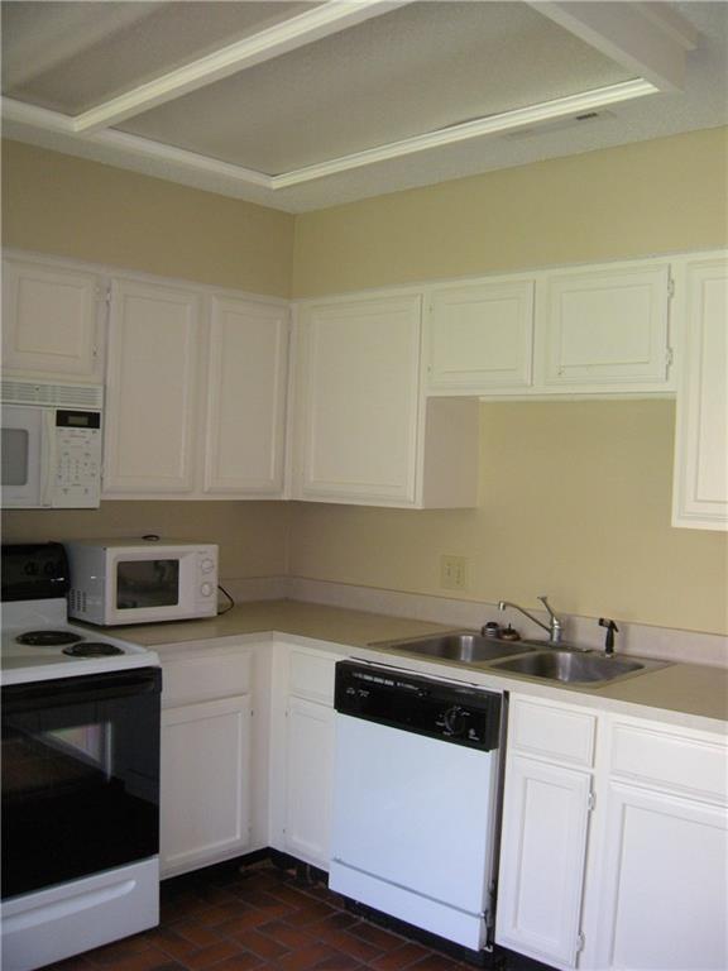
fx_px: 981
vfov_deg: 52.6
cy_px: 486
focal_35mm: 35
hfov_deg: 40.7
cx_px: 364
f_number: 3.8
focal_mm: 5.9
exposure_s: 1/51.7
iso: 200
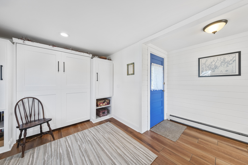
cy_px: 82
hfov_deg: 112.6
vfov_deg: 90.0
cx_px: 124
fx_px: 83
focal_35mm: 12
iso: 500
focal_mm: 8
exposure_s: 1/8
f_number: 8
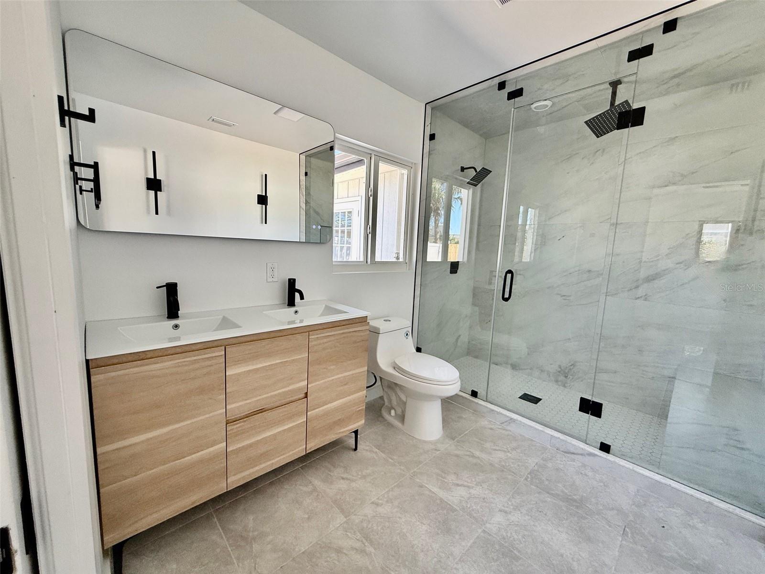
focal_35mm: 14
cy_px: 287
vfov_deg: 85.7
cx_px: 382
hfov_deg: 102.1
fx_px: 309
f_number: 2.2
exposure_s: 1/99
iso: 125
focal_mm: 2.22
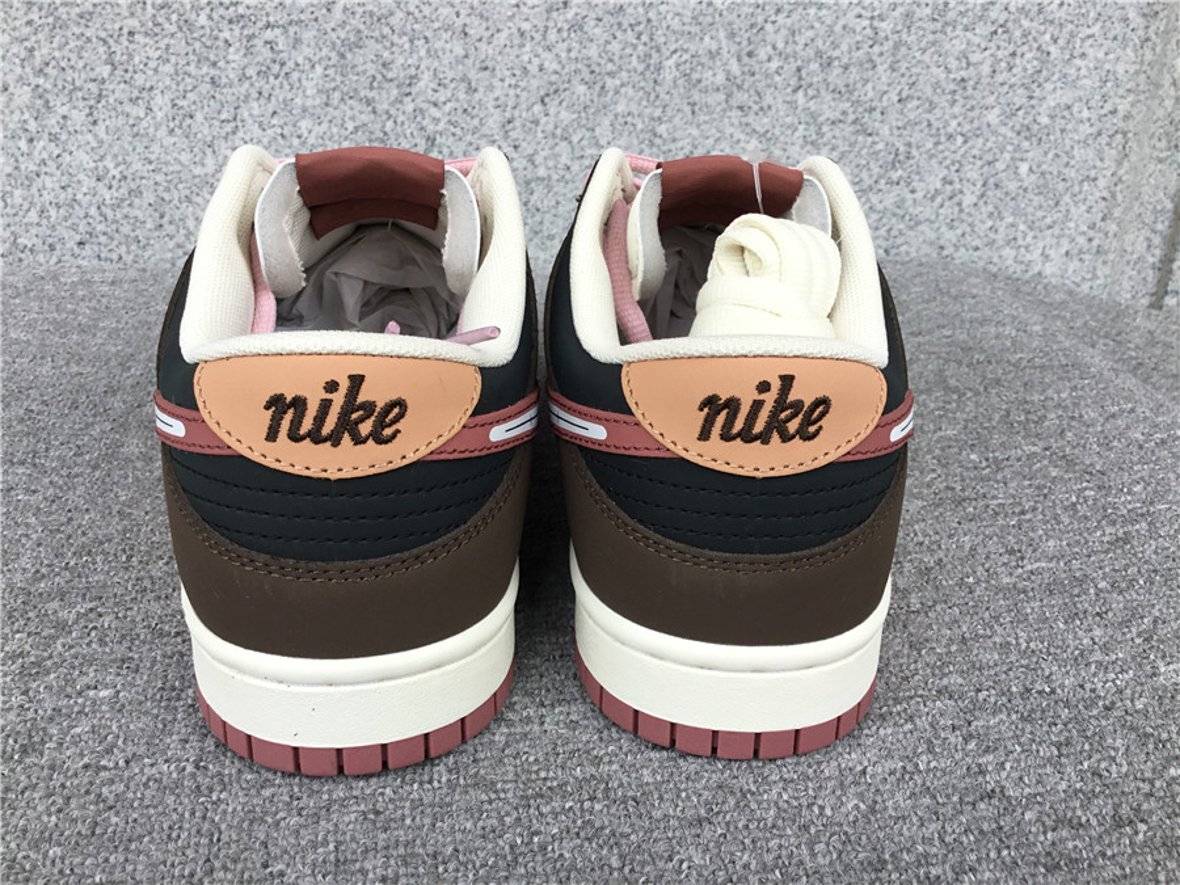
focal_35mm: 31
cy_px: 442
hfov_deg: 58.4
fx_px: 1057
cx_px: 590
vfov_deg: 45.4
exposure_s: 1/232
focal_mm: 3.3
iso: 25
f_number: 2.4
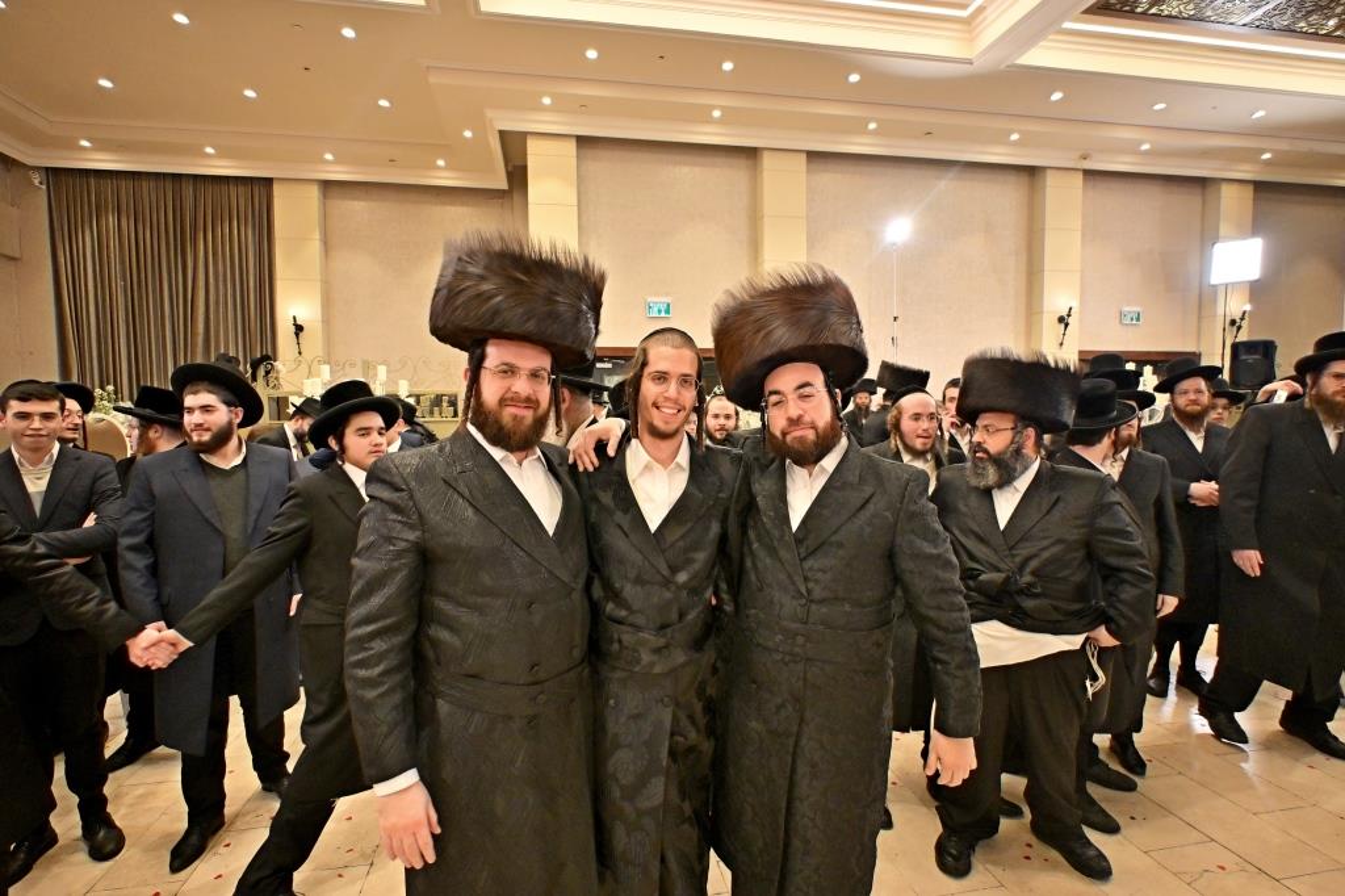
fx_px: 672
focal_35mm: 18
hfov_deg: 90.0
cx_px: 672
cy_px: 448
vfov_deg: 67.3
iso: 800
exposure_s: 1/200
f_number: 3.5
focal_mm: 12
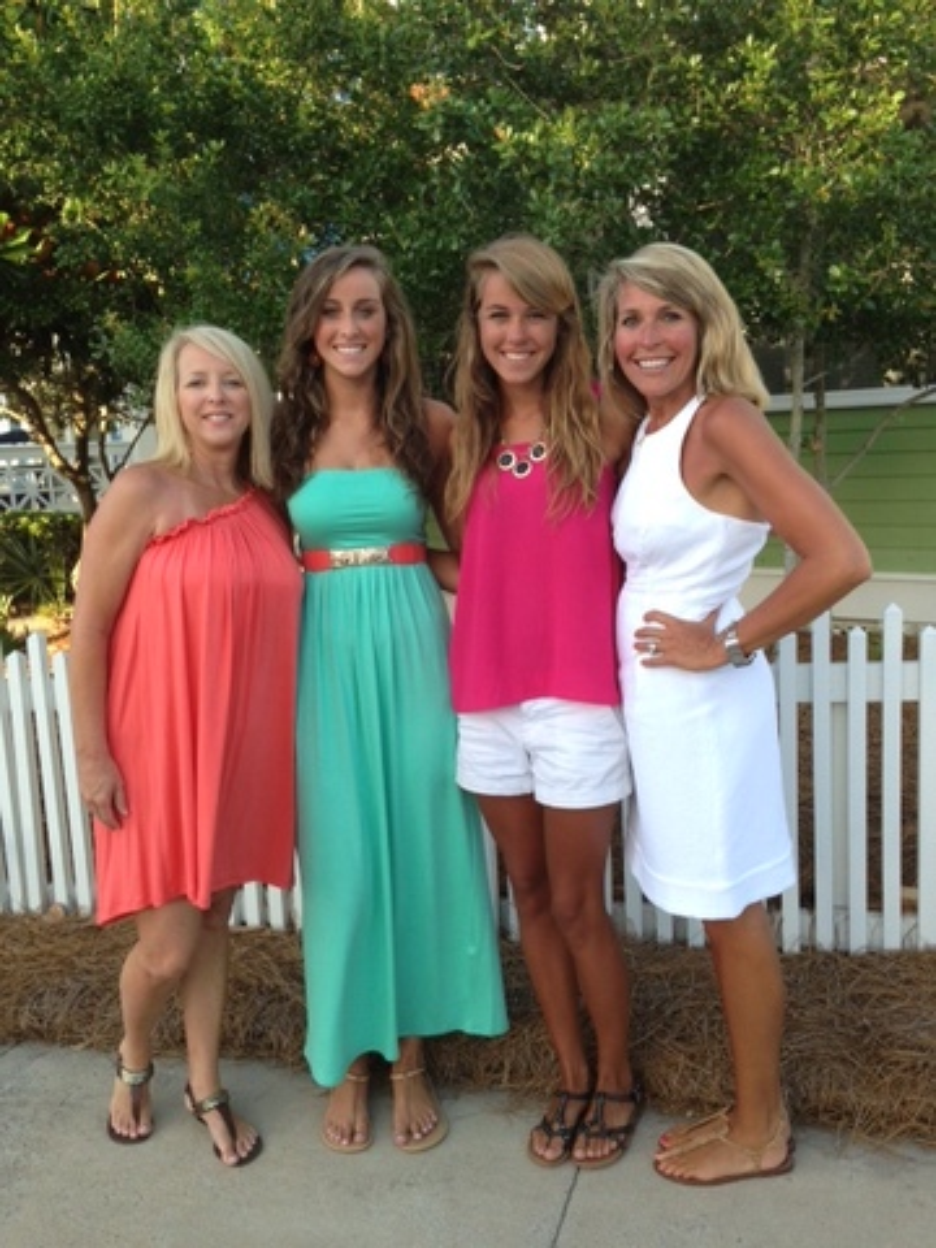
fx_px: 1190
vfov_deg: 55.4
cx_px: 468
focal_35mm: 33
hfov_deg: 42.9
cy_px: 624
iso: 50
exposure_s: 1/181
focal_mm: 4.13
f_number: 2.4
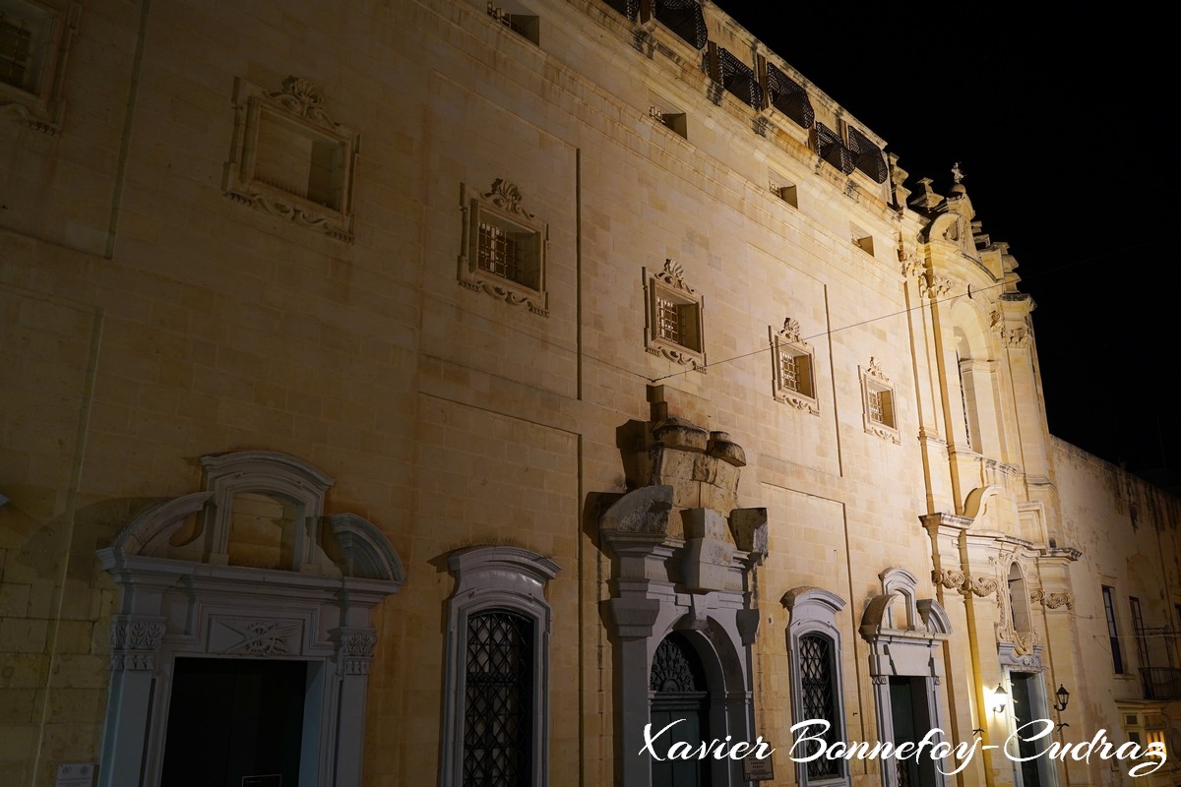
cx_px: 590
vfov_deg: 46.4
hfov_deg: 65.5
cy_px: 394
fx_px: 918
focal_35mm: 28
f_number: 2.8
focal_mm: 28
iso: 800
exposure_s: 1/13
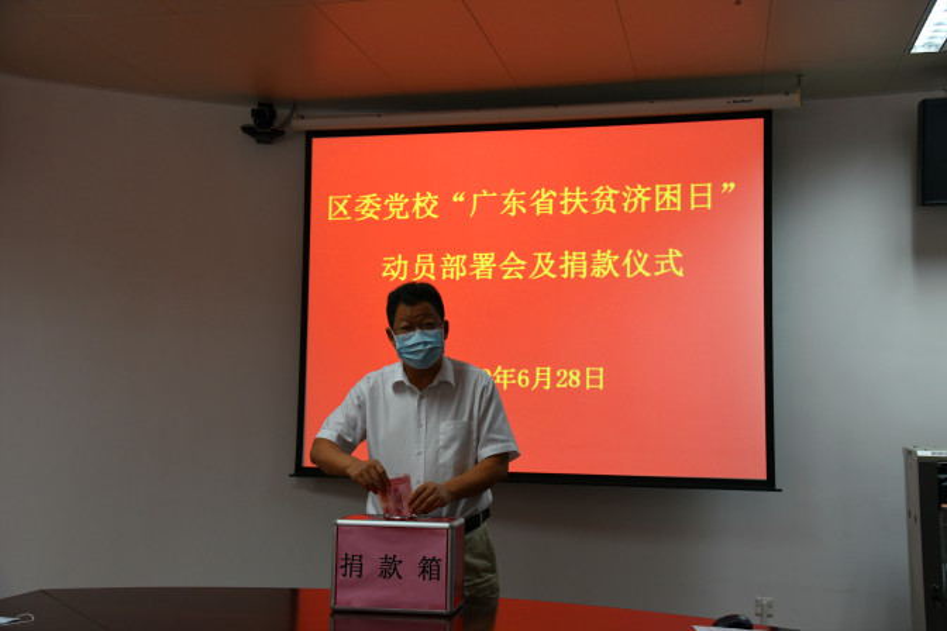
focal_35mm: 38
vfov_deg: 35.1
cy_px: 316
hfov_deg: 50.7
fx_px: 1000
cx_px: 474
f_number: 5
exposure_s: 1/100
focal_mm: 38
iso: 1000
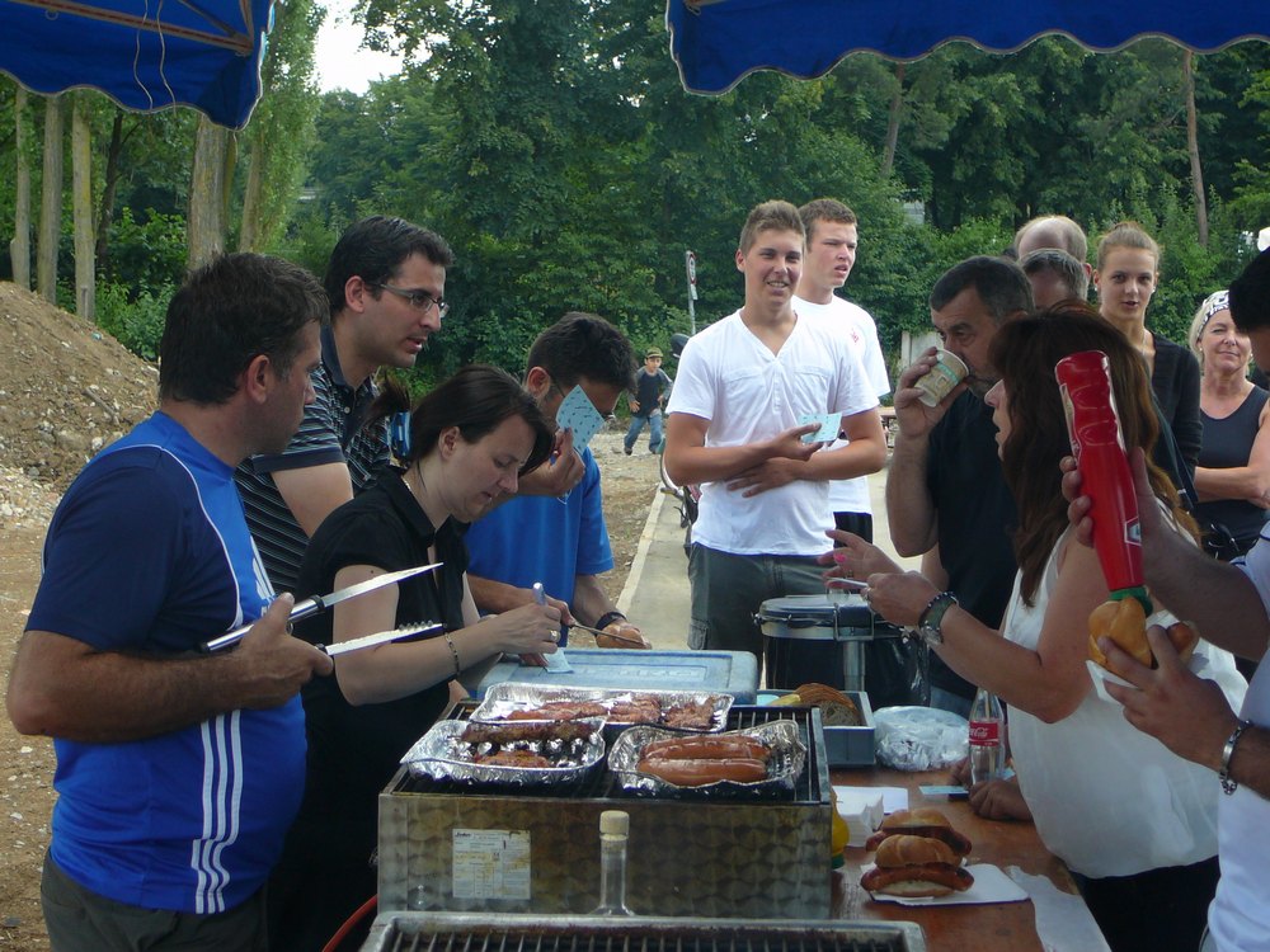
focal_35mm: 65
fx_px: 2385
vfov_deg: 22.6
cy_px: 476
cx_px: 635
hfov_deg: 29.8
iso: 80
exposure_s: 1/160
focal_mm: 9.7
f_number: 3.6
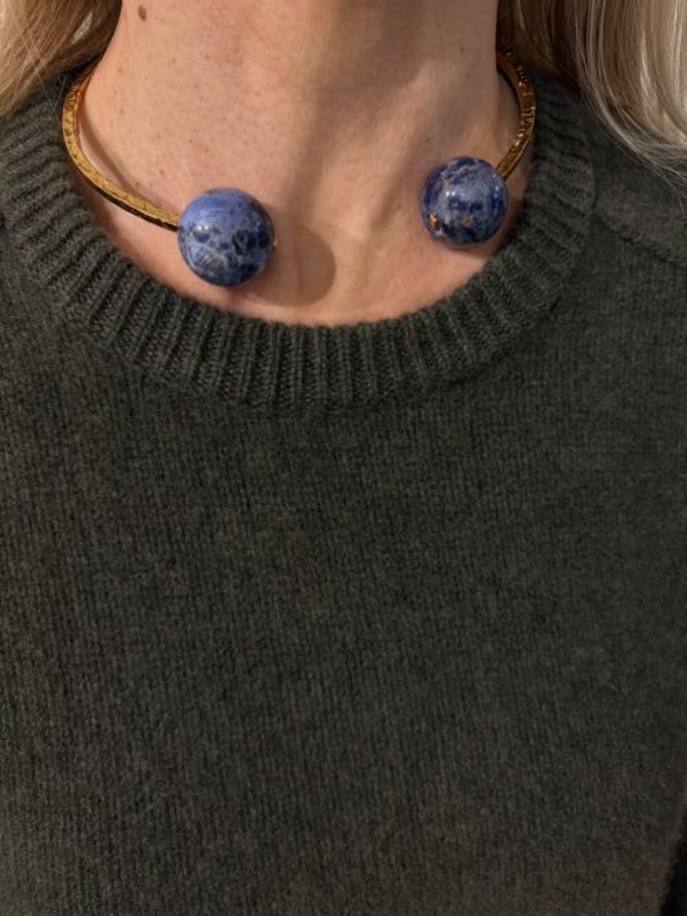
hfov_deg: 53.0
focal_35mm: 26
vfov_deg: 67.3
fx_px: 688
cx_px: 344
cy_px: 458
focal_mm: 5.96
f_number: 1.6
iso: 160
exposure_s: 1/50
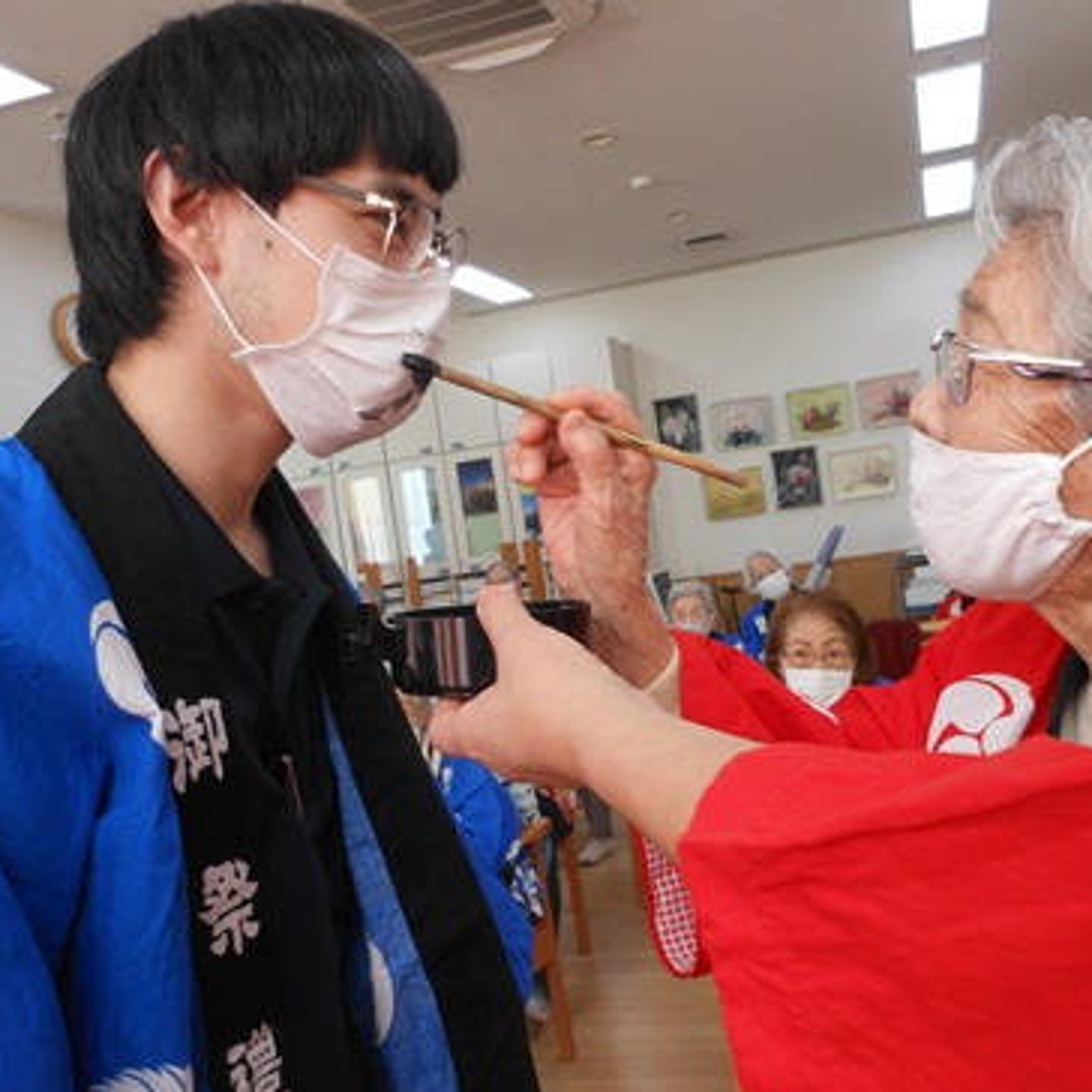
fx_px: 1213
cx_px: 624
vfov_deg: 48.4
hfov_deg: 48.3
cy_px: 536
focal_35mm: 34
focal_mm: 5
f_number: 3.7
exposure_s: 1/30
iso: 80
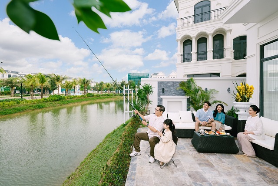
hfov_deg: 93.3
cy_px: 93
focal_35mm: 17
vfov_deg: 70.5
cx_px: 139
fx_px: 131
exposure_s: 1/200
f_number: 5.6
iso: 100
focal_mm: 17
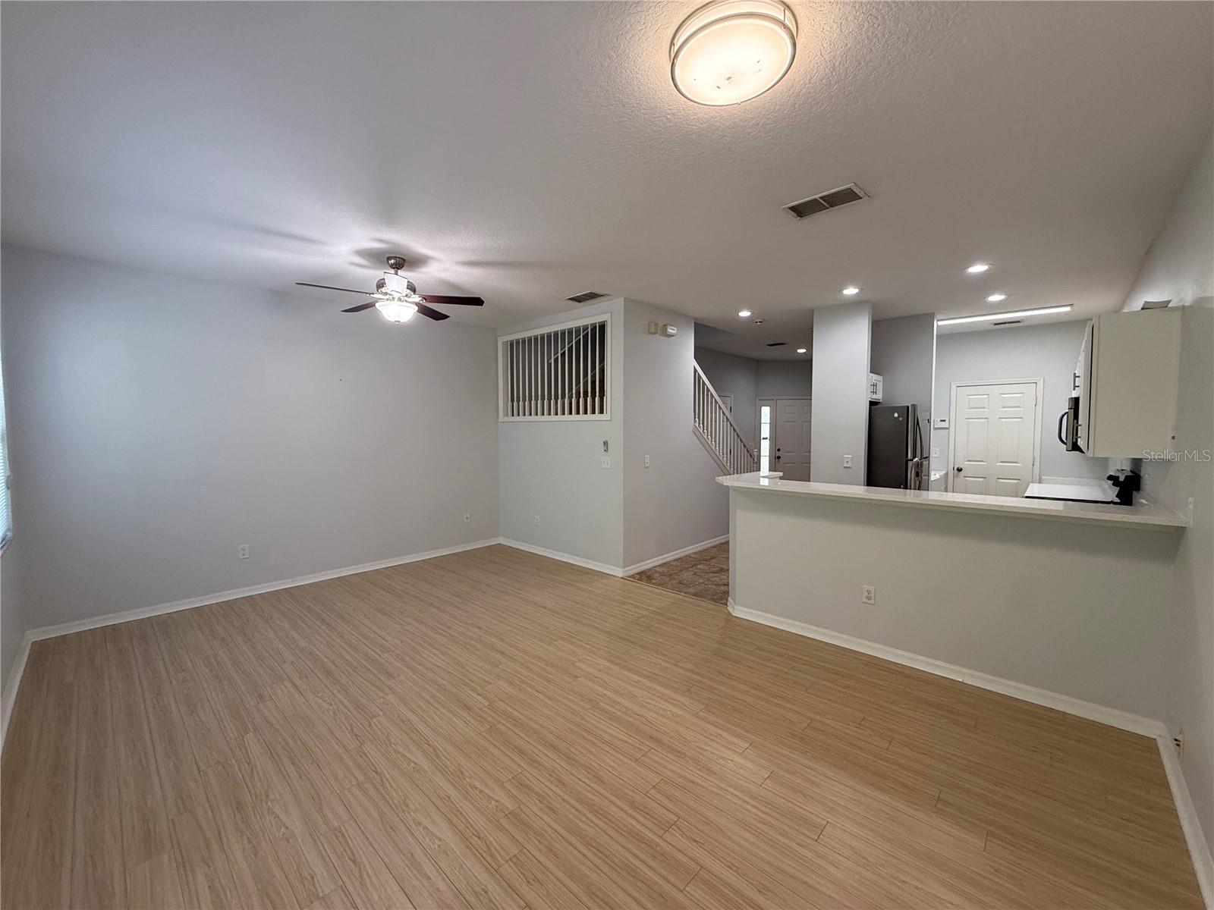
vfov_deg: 85.7
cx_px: 607
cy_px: 455
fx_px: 491
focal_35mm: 14
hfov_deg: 102.1
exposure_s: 1/120
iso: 250
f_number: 2.2
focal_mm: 2.22
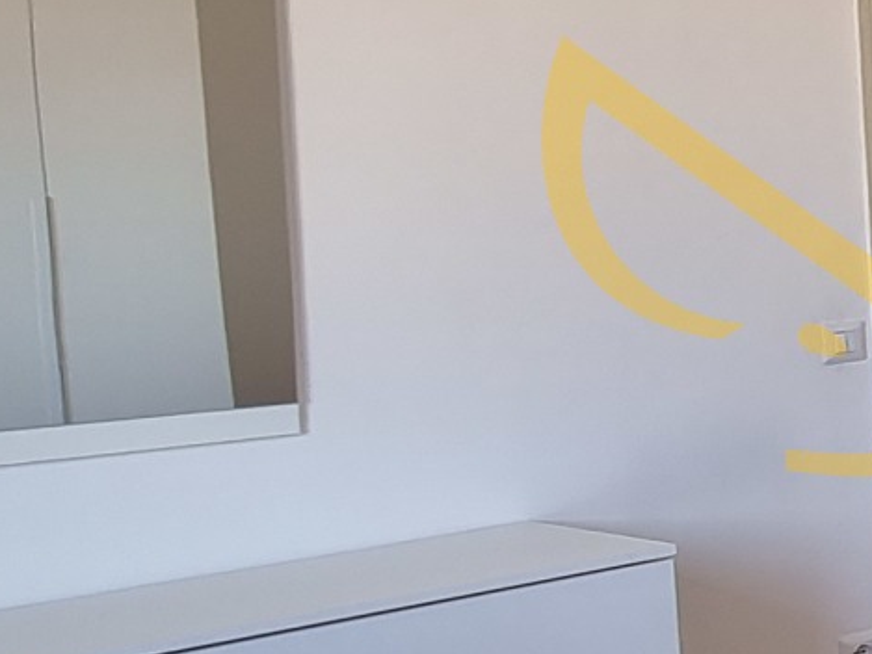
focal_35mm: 71
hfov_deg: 18.4
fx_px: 1789
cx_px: 1731
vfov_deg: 20.7
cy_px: 256
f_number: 2.2
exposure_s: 1/50
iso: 50
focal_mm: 2.2
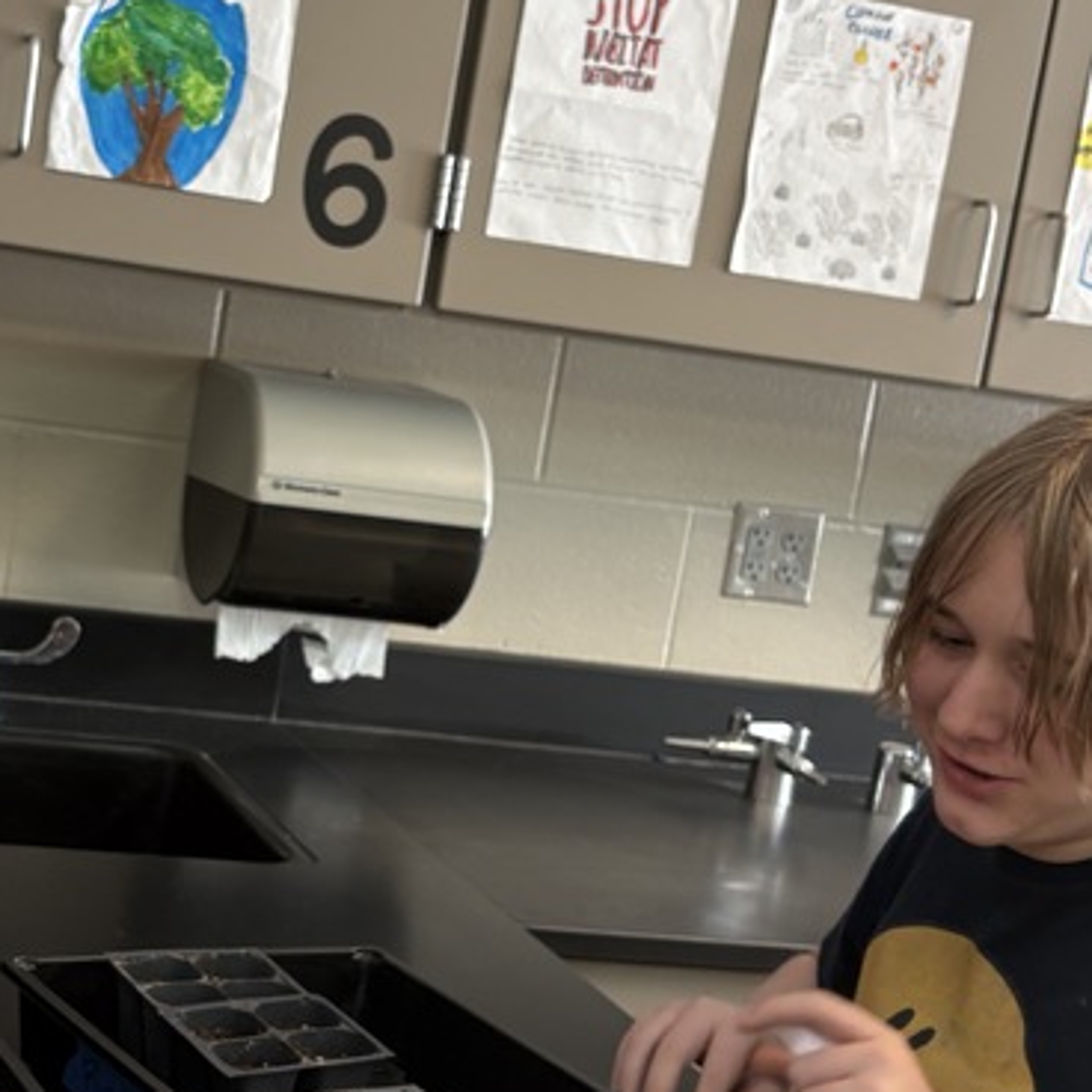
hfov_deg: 26.4
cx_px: 208
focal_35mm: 64
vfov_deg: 26.9
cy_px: 561
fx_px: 2284
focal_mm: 5.96
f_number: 1.6
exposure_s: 1/60
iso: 100
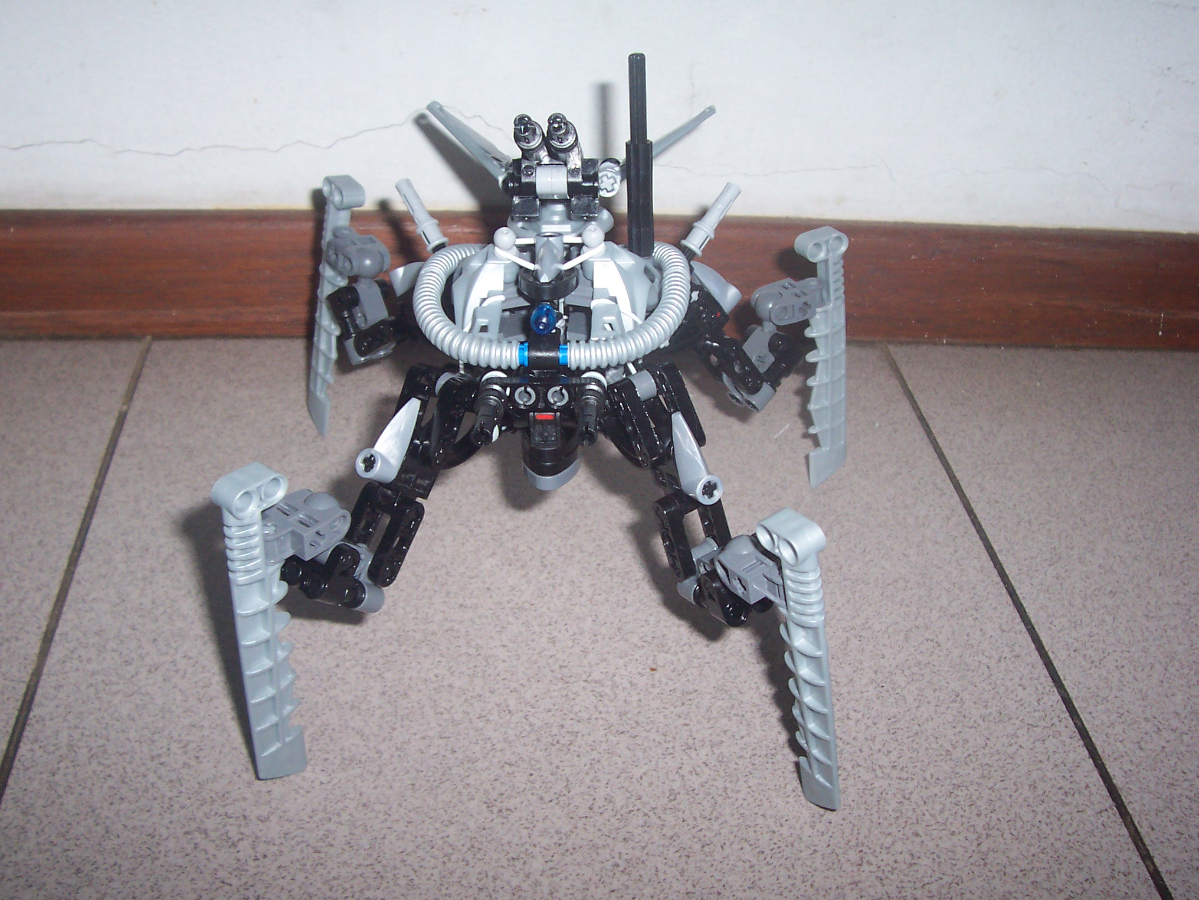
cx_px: 600
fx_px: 1282
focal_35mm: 37
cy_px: 450
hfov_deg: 50.1
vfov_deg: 38.7
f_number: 2.8
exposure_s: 1/60
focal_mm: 5.6
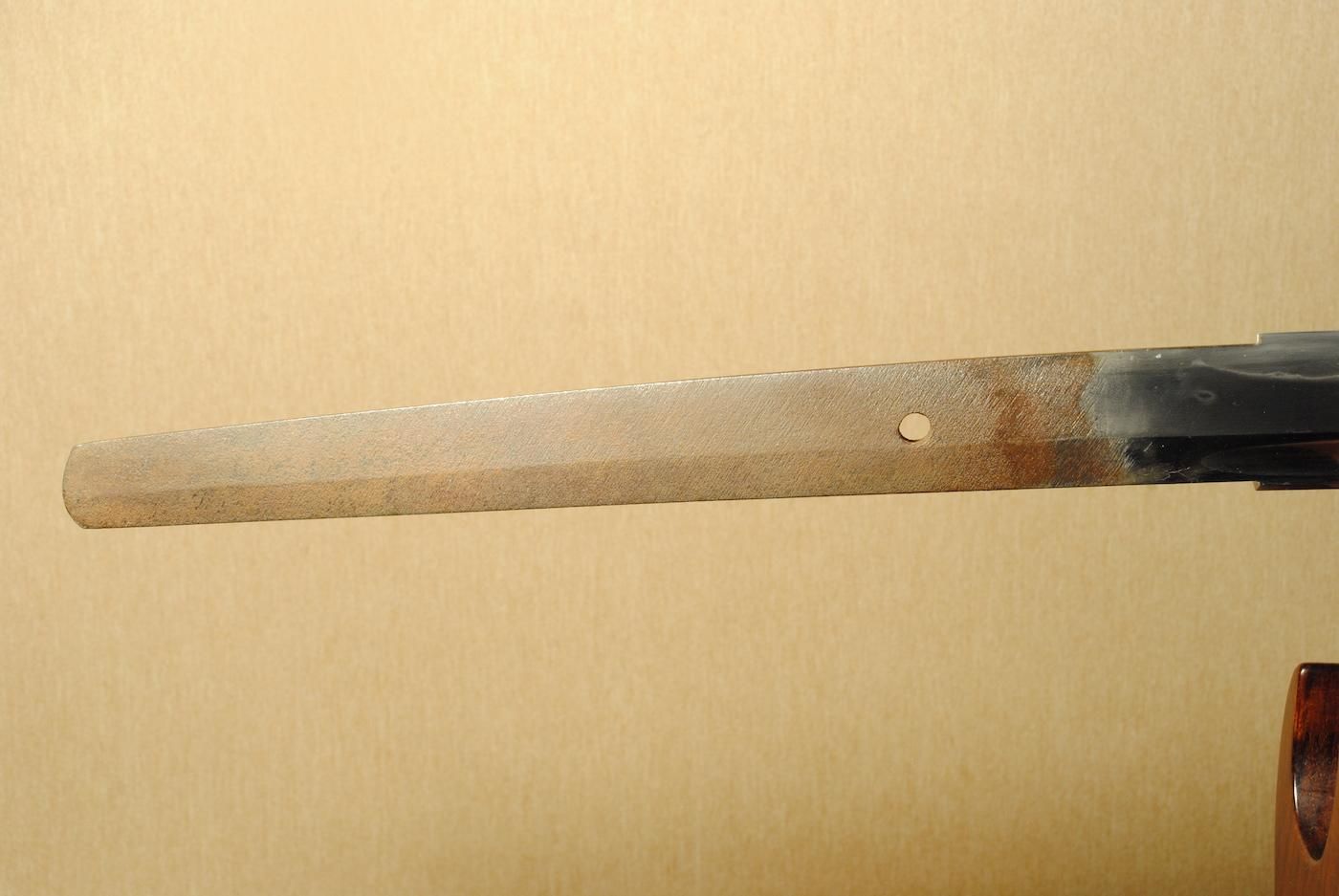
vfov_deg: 23.8
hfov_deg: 35.0
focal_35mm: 57
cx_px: 670
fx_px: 2122
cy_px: 448
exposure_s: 1/2
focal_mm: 38
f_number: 11
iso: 400
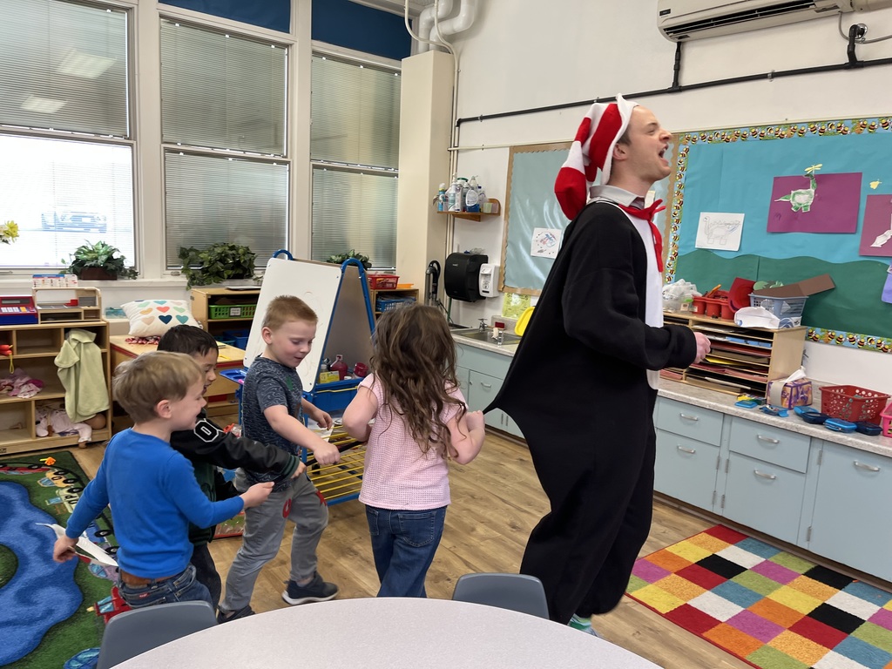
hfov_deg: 67.3
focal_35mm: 26
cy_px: 334
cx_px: 446
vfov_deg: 53.1
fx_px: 670
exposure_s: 1/60
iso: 64
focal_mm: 5.1
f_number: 1.6
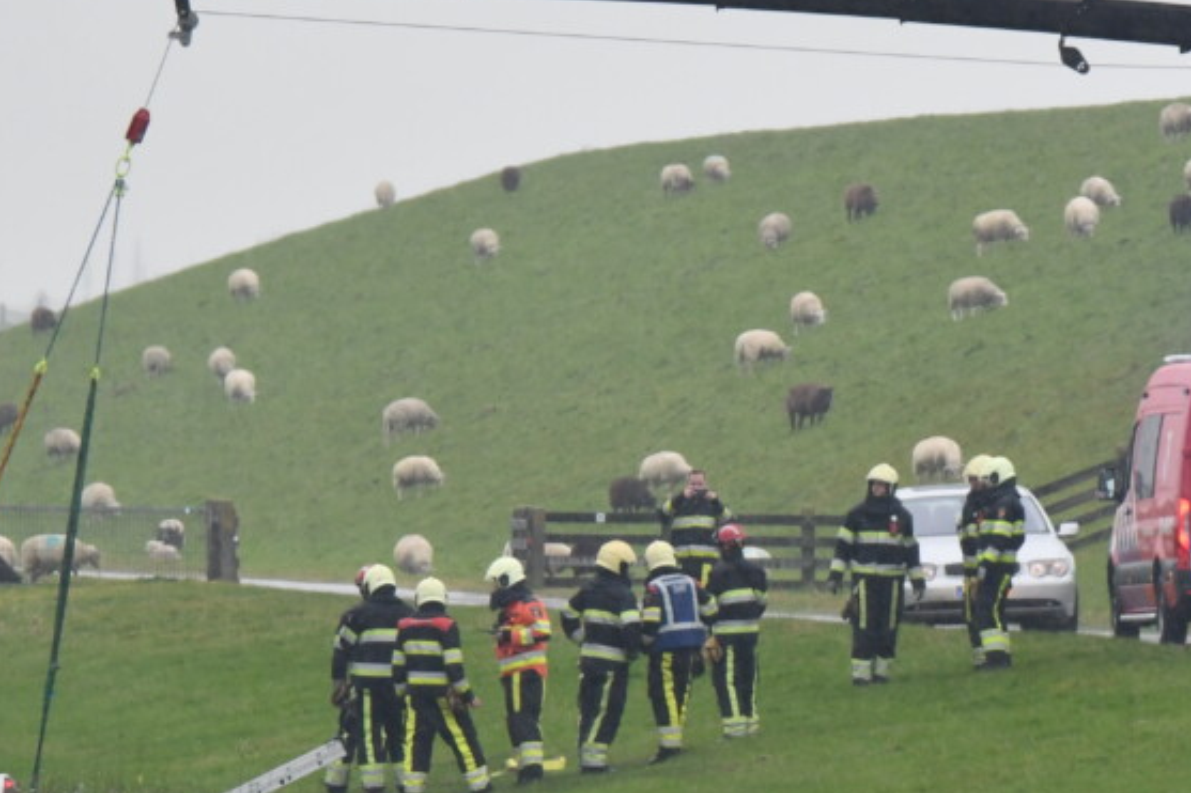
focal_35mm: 1206
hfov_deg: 1.7
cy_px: 247
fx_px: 39884
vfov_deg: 1.1
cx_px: 834
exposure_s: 1/250
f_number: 6
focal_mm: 350
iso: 1100
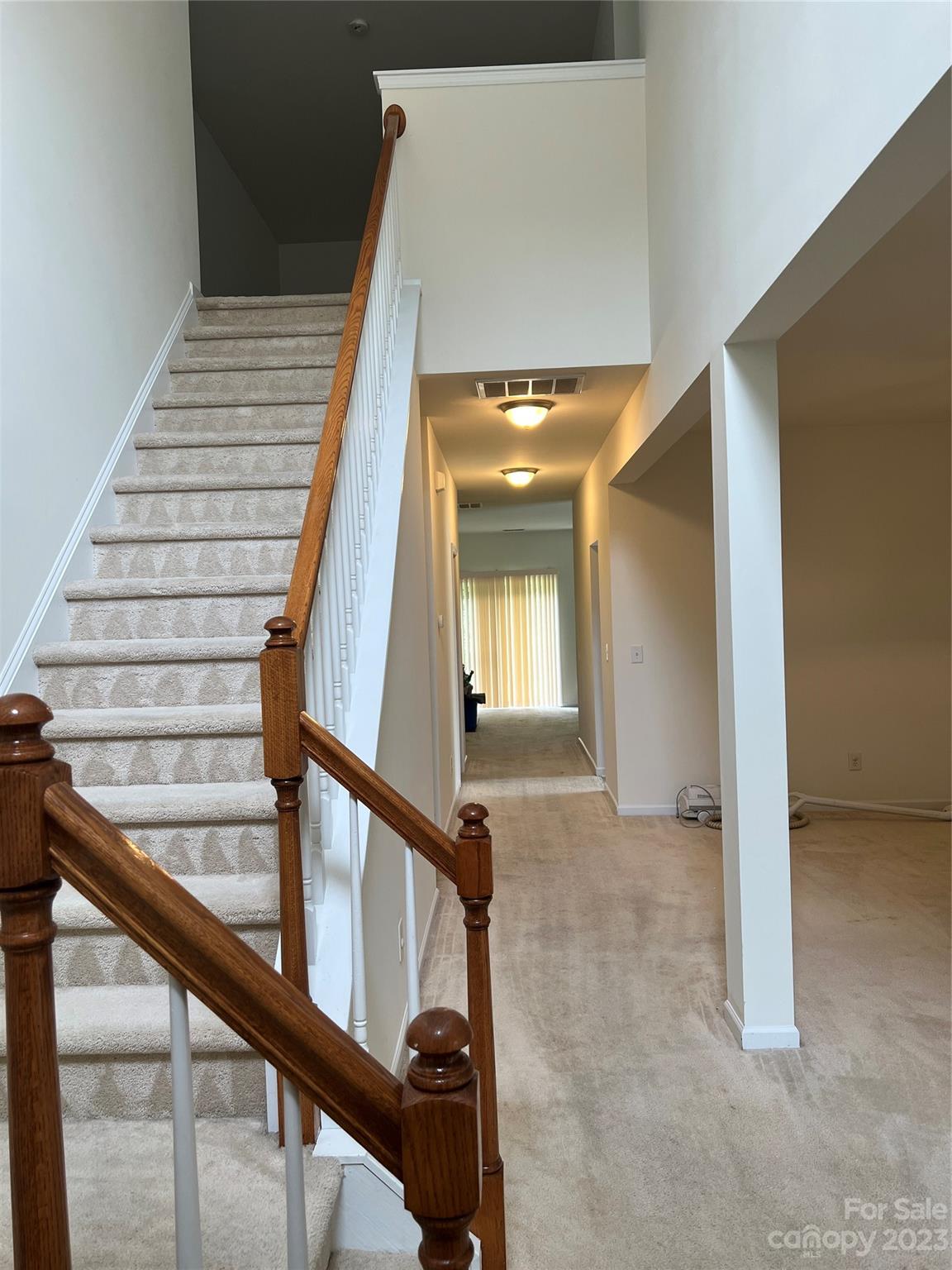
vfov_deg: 67.3
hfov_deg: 53.1
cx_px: 476
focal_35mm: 26
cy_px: 635
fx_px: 953
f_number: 1.5
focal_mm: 5.7
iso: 64
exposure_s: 1/120
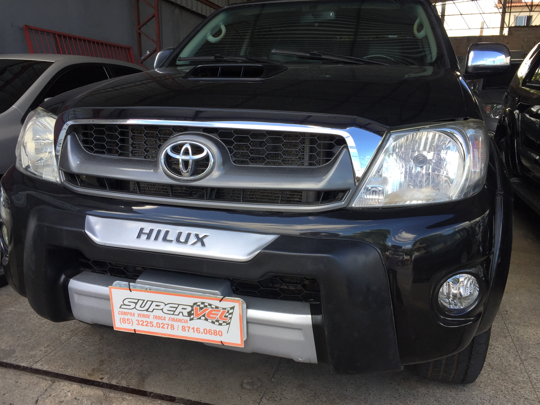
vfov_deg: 48.2
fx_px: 452
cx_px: 270
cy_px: 202
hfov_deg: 61.7
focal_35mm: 29
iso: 32
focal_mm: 4.15
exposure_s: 1/278
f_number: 2.2
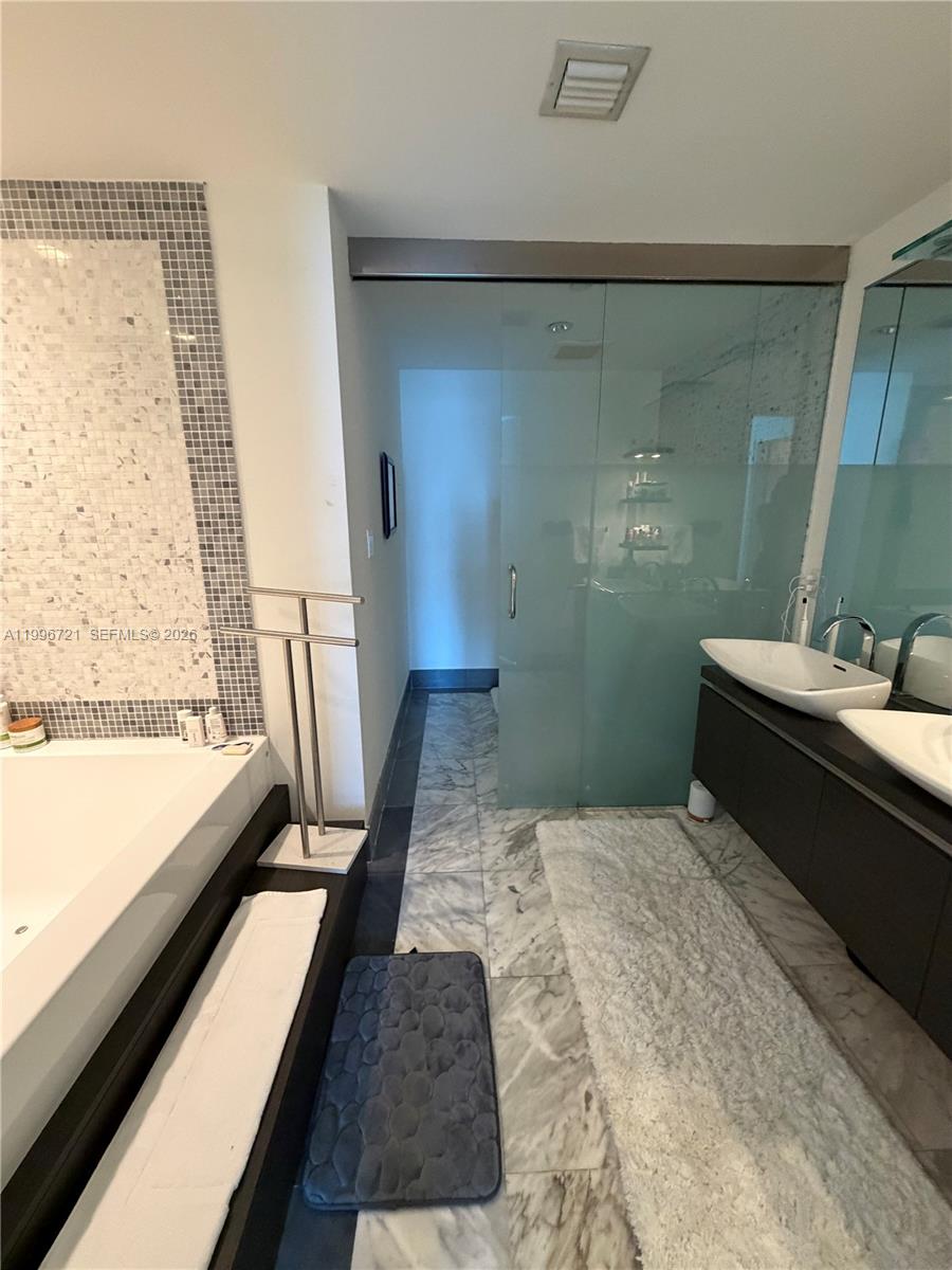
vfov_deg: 102.1
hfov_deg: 85.7
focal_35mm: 14
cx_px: 476
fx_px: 513
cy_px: 635
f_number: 2.2
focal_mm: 2.22
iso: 500
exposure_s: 1/60
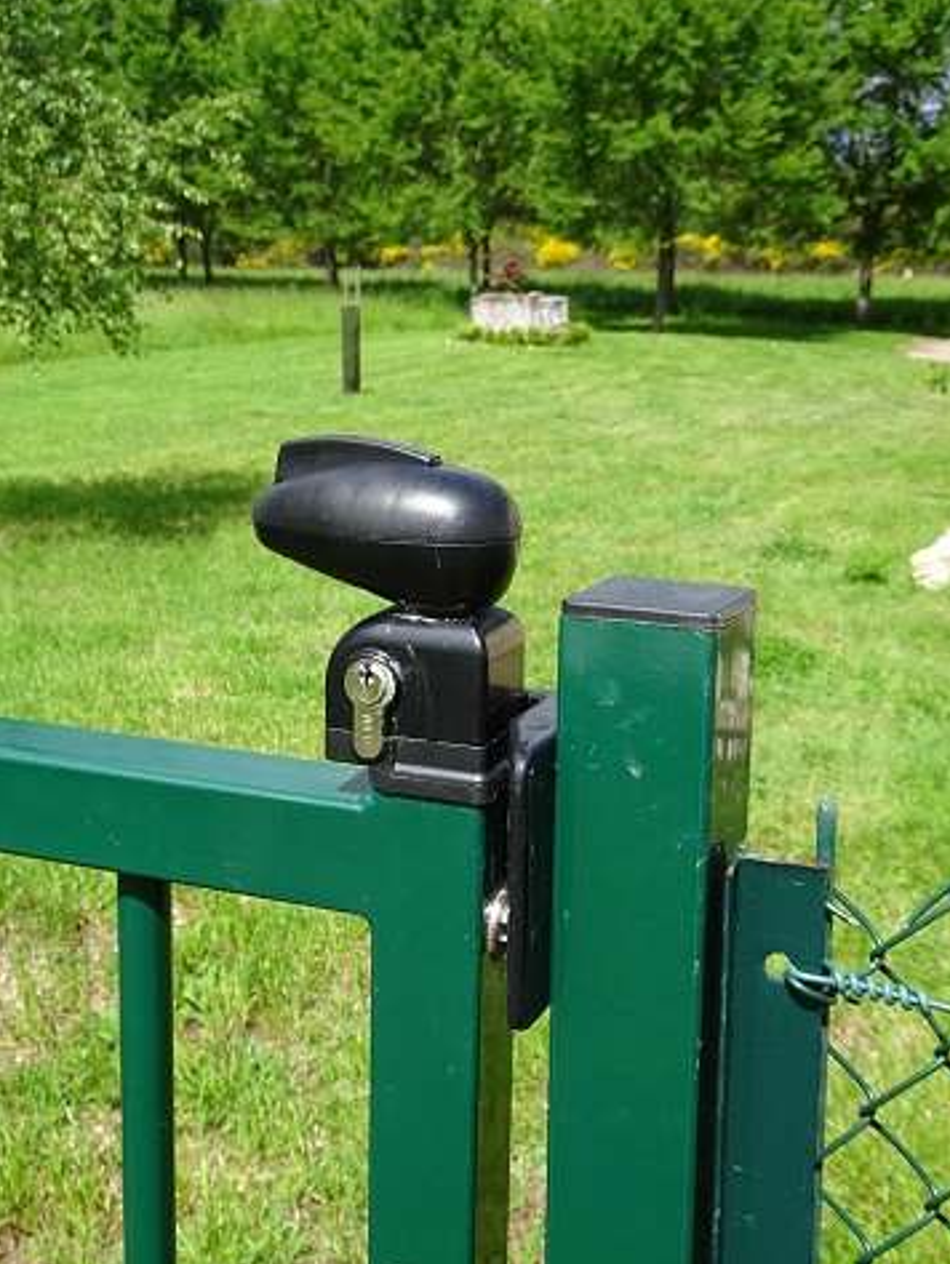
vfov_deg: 43.8
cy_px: 600
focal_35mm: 43
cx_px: 467
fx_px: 1572
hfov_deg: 33.6
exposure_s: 1/500
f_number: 4
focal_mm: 5.79
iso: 80
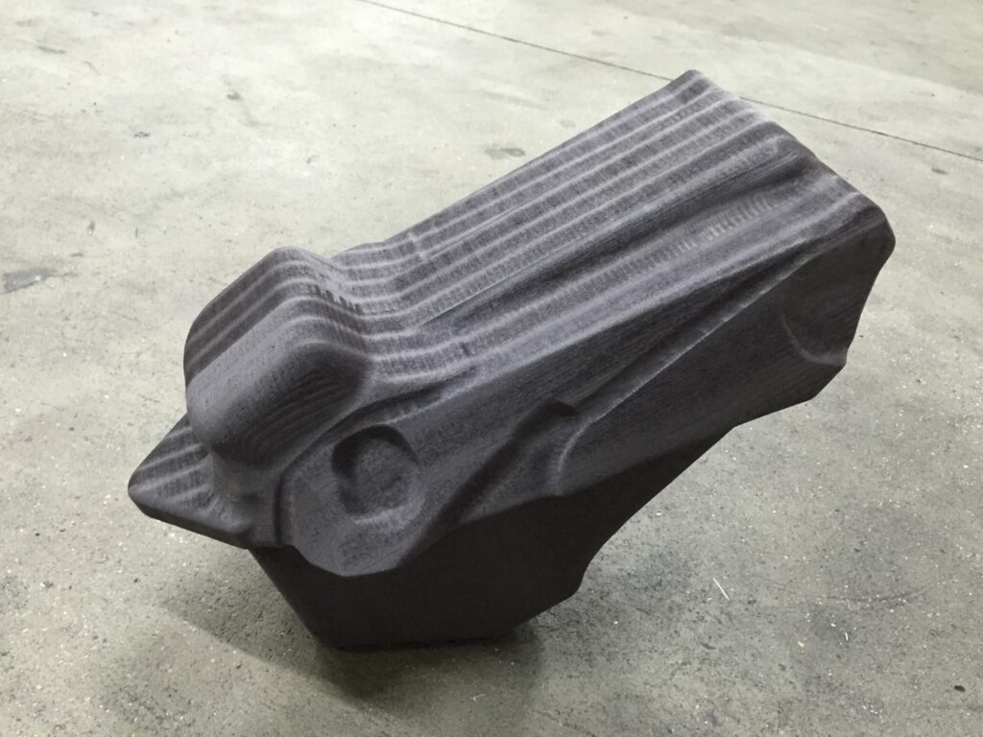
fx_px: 824
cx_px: 492
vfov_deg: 48.2
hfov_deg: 61.7
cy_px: 368
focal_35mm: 29
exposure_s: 1/33
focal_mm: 4.15
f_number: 2.2
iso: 250
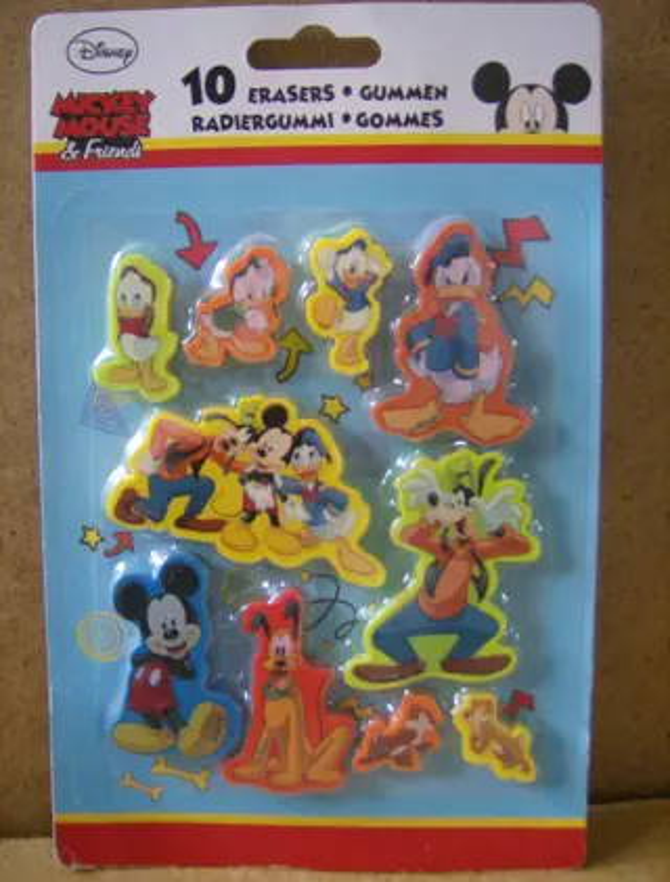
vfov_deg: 51.1
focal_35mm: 36
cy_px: 441
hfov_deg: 40.0
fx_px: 921
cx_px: 335
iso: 200
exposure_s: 1/33.7
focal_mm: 6
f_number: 2.8
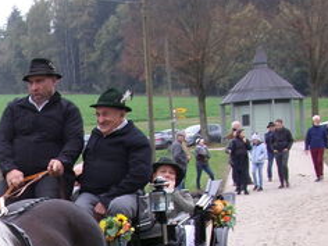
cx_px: -60
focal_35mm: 132
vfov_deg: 11.0
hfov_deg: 14.5
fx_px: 1251
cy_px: 311
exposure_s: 1/42
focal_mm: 8.5
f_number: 4.2
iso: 100
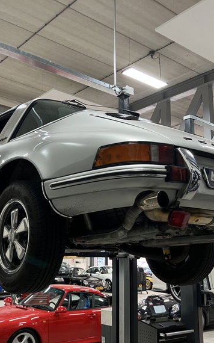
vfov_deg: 49.3
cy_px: 172
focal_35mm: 40
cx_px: 84
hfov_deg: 31.9
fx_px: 373
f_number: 1.8
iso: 50
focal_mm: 3.99
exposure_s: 1/50
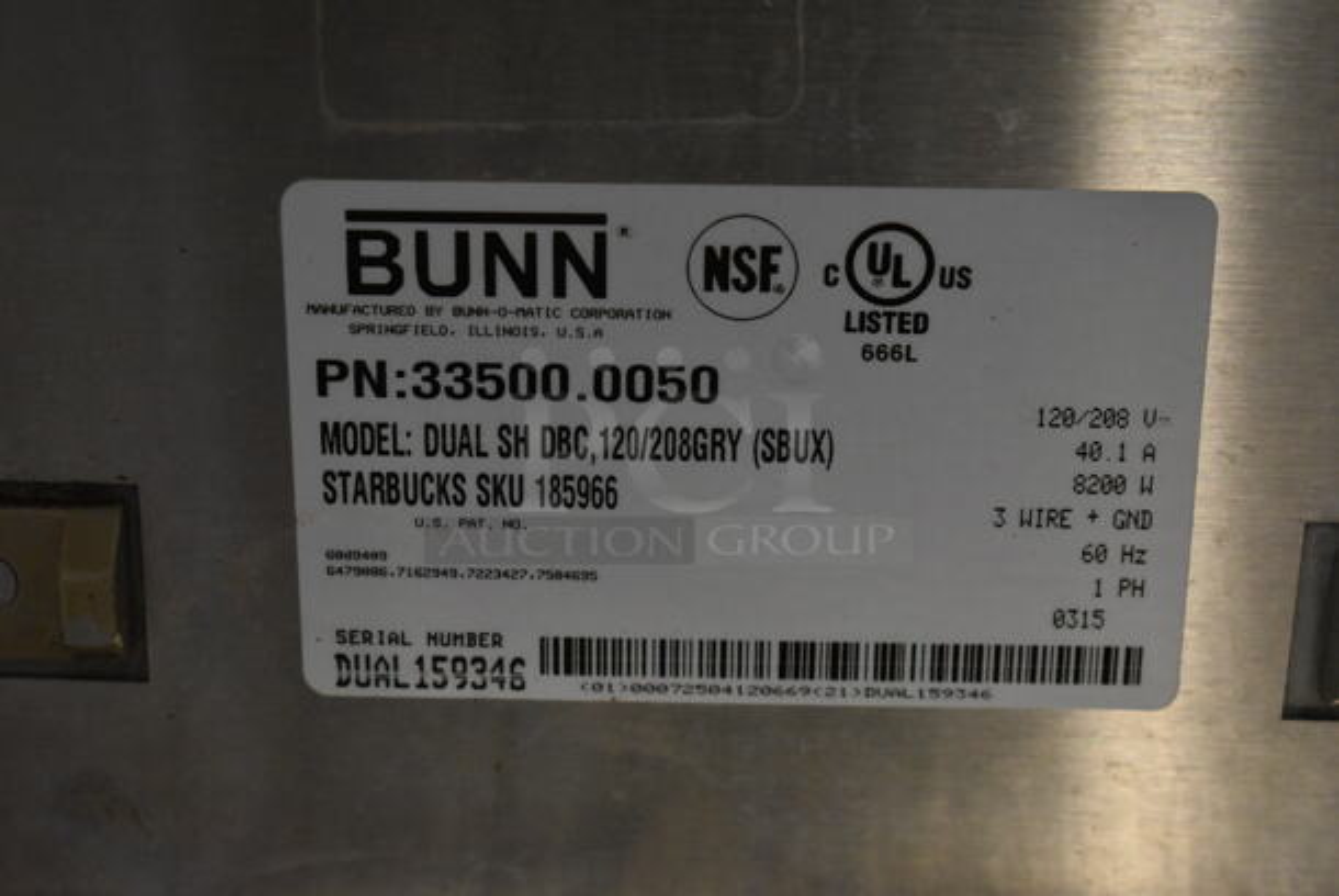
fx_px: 3071
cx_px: 670
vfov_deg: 16.6
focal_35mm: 82
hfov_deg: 24.6
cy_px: 448
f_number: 5.6
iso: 4000
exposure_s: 1/100
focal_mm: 55
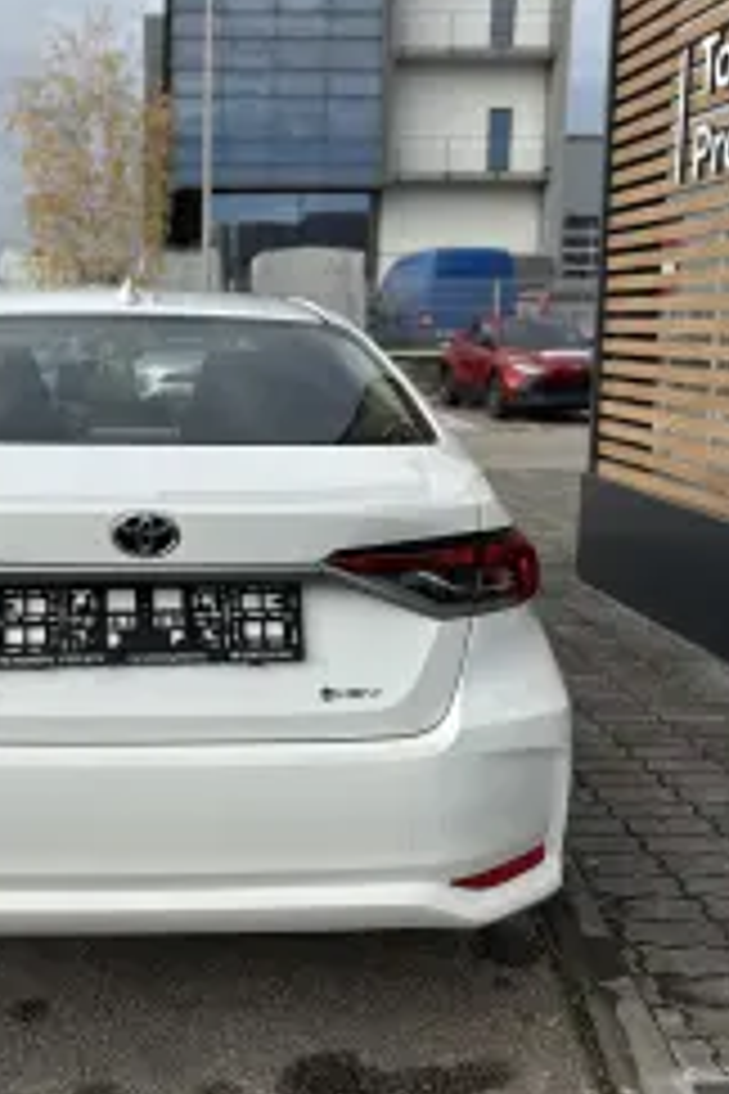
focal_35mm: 40
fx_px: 1215
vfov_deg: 48.4
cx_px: 148
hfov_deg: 32.5
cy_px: 504
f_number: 1.6
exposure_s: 1/3205
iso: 50
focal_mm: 5.96
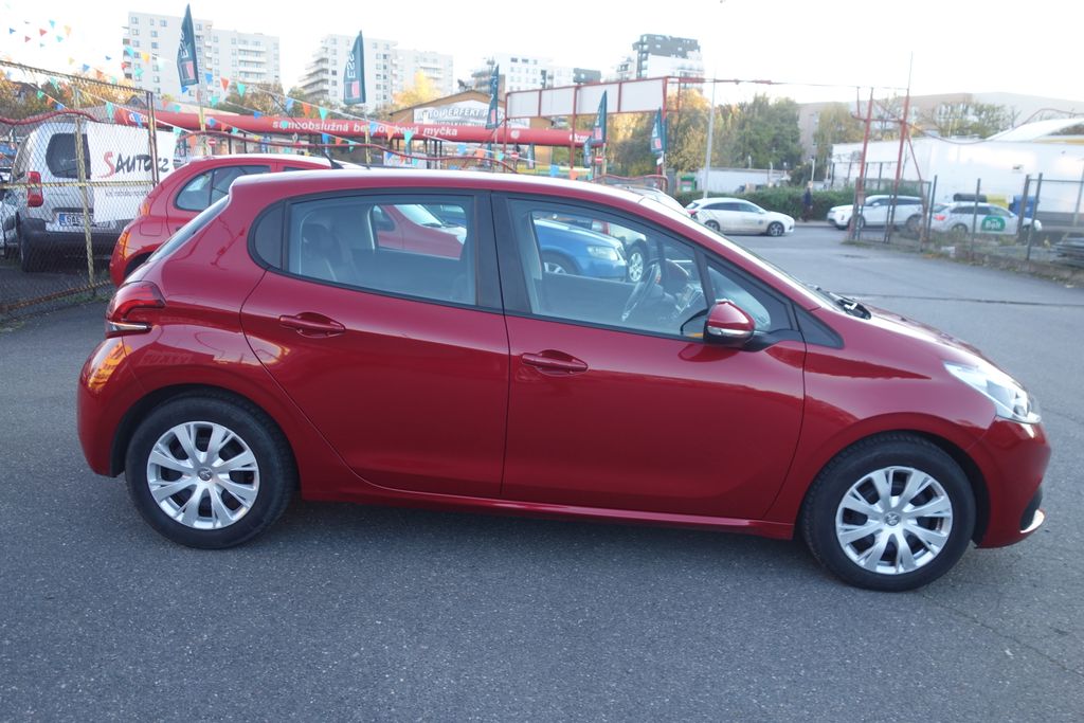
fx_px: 843
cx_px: 542
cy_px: 362
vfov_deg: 46.4
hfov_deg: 65.5
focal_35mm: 28
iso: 125
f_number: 2.8
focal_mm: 10.4
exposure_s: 1/80
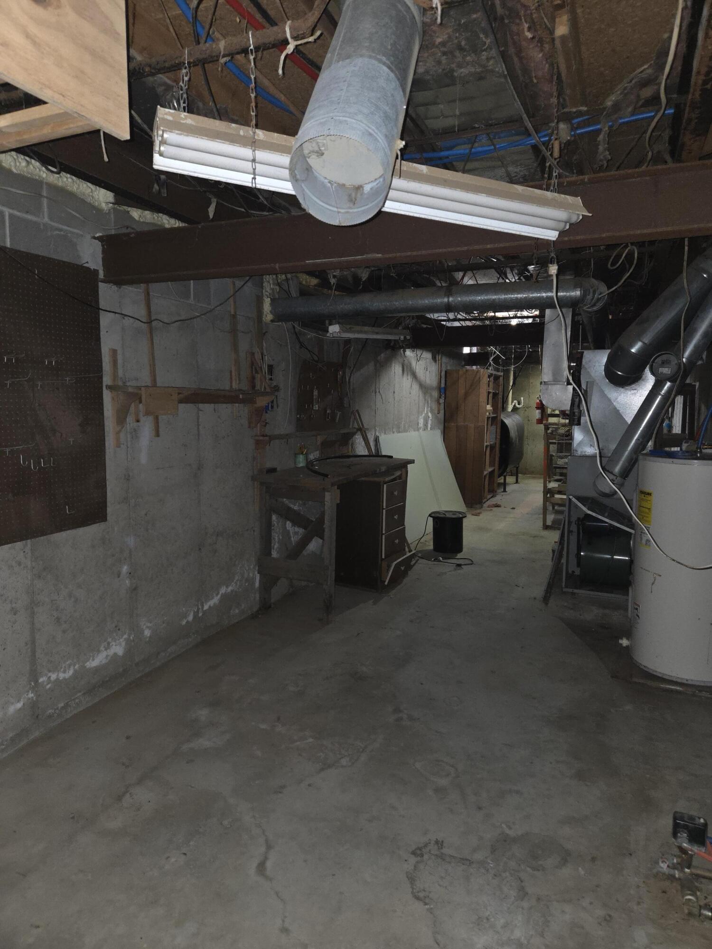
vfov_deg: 73.9
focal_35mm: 23
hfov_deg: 58.9
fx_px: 631
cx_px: 356
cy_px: 474
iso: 320
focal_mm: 5.4
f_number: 1.8
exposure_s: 1/12
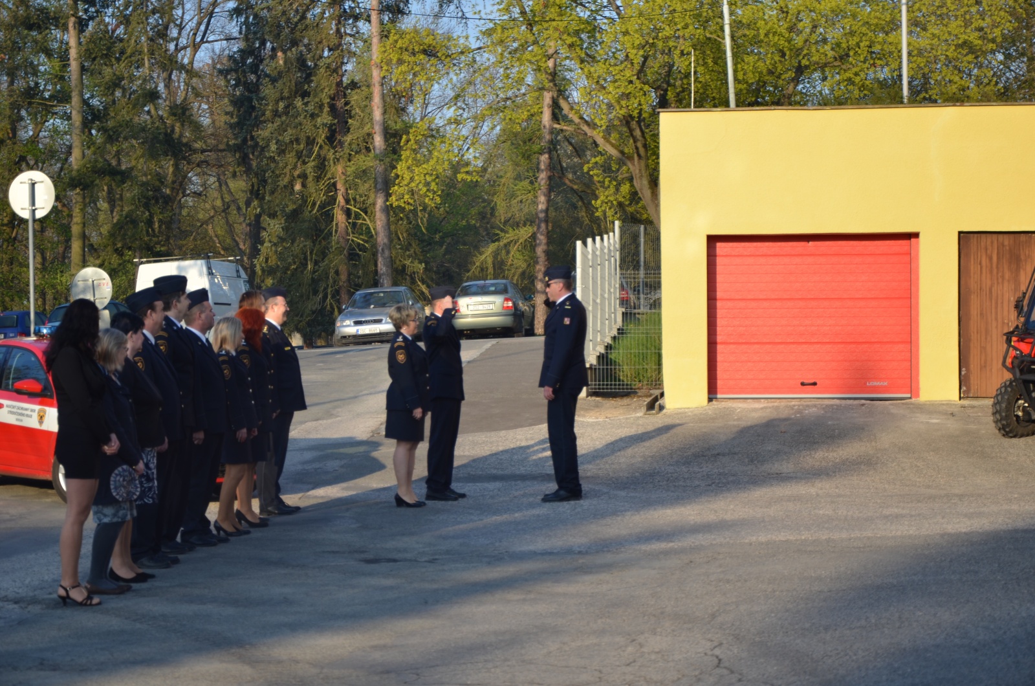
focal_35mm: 87
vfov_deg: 15.6
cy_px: 343
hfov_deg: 23.4
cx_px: 518
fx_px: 2496
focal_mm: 58
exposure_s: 1/320
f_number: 5
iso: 100
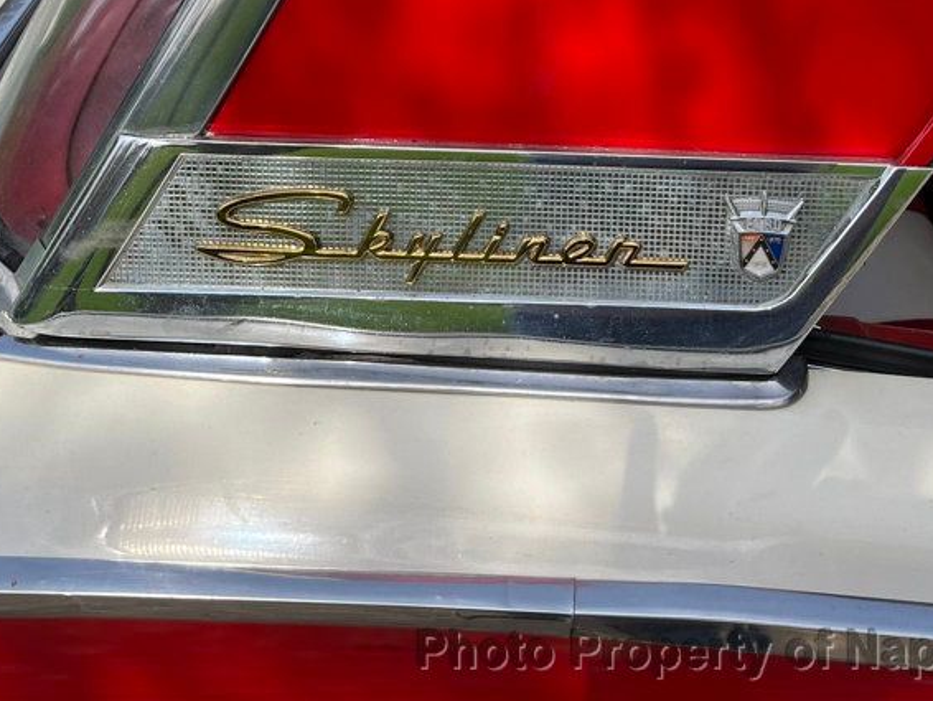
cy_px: 73
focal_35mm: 47
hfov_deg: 40.1
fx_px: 1267
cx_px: 582
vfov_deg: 29.6
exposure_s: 1/2222
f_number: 1.6
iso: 50
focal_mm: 5.1
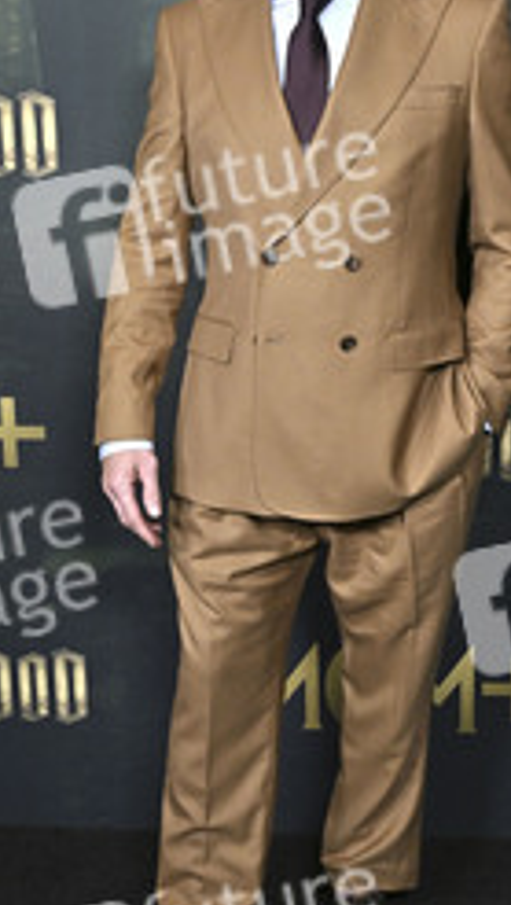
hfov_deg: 17.8
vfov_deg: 30.9
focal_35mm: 68
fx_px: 1632
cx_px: 309
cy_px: 405
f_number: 6.3
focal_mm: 40
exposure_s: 1/320
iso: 1600
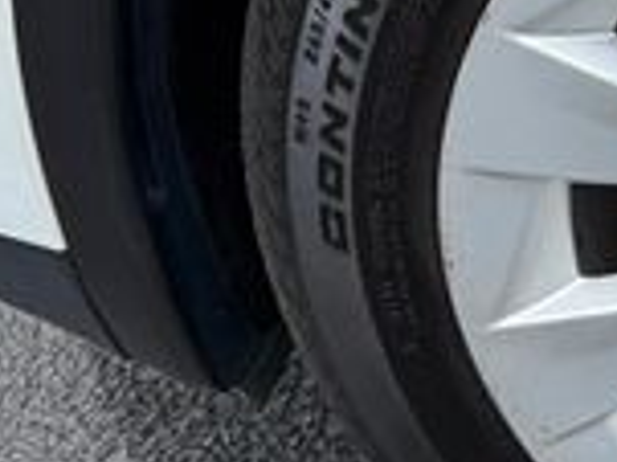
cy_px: -110
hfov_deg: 16.5
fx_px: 1817
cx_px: 1062
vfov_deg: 14.0
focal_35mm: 102
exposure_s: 1/3279
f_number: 1.78
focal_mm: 6.76
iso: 100
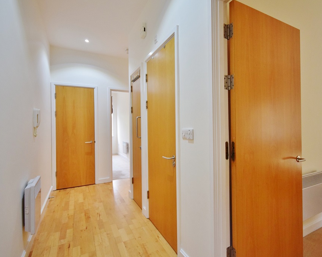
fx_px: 187
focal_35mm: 20
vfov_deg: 69.2
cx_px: 183
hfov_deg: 81.1
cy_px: 127
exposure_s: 1/60
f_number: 4.2
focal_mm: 11
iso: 800
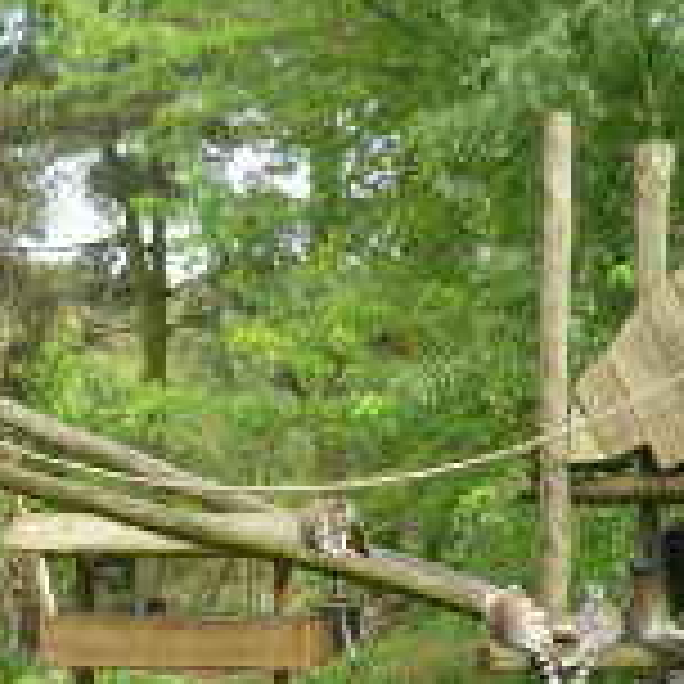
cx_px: 346
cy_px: 414
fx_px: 2750
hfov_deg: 14.2
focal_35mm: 123
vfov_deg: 14.2
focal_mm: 5.5
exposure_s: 1/200
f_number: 2.8
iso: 100
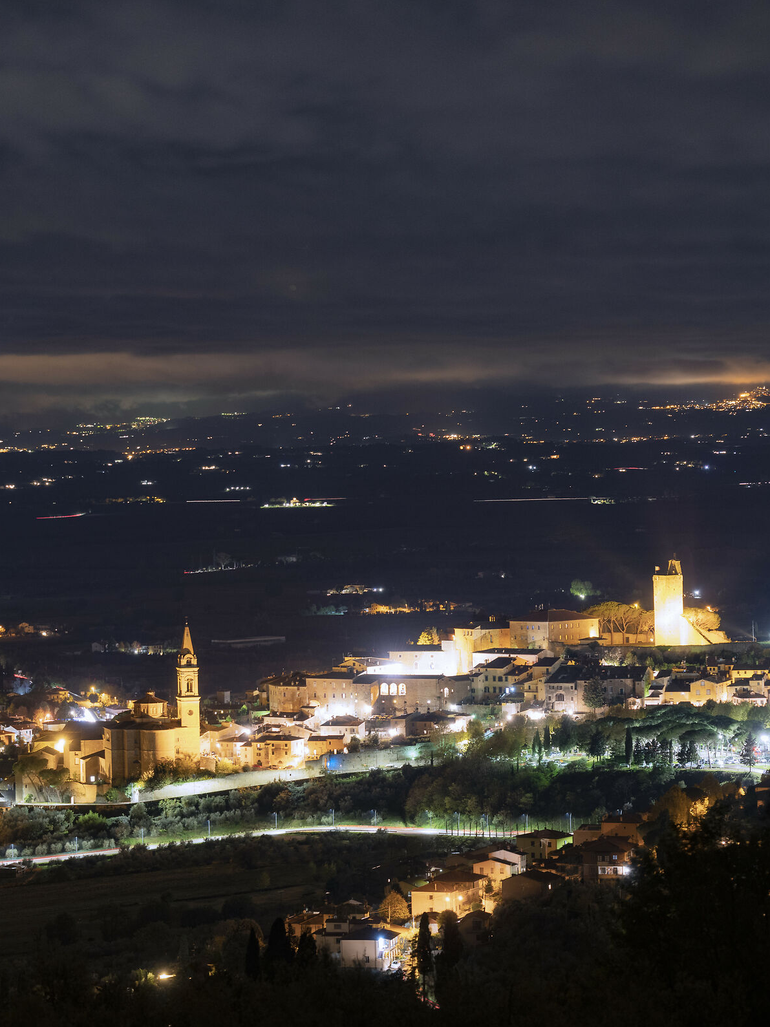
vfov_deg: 14.3
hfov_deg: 10.7
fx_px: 4095
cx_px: 177
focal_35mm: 138
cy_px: 516
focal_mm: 95
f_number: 2.8
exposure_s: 10
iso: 200
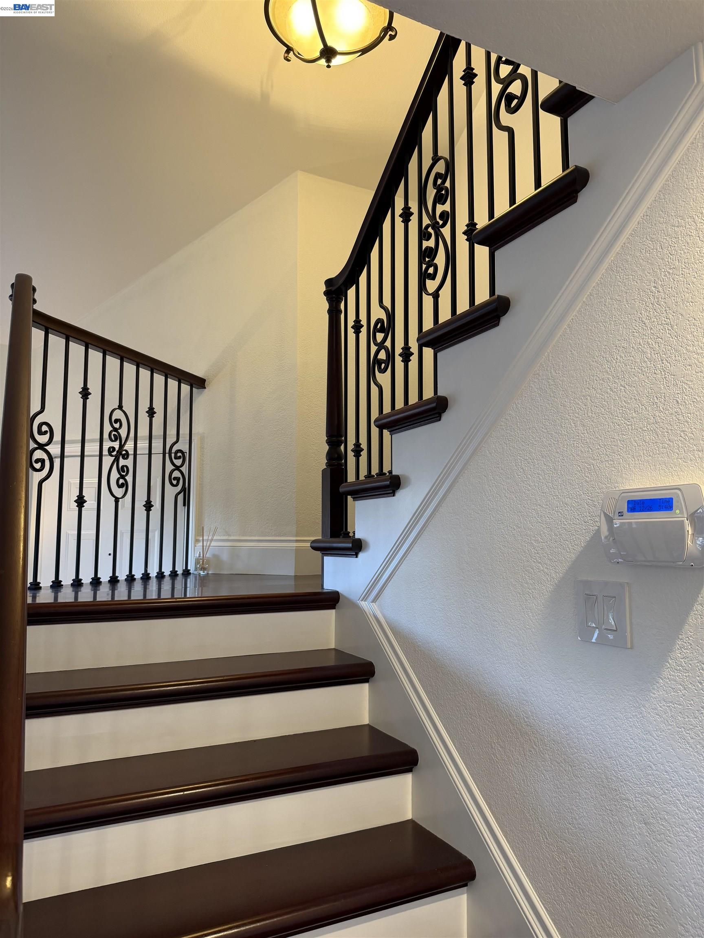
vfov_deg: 71.6
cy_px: 469
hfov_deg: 56.8
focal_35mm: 24
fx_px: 651
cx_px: 352
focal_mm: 6.76
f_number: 1.78
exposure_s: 1/60
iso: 200
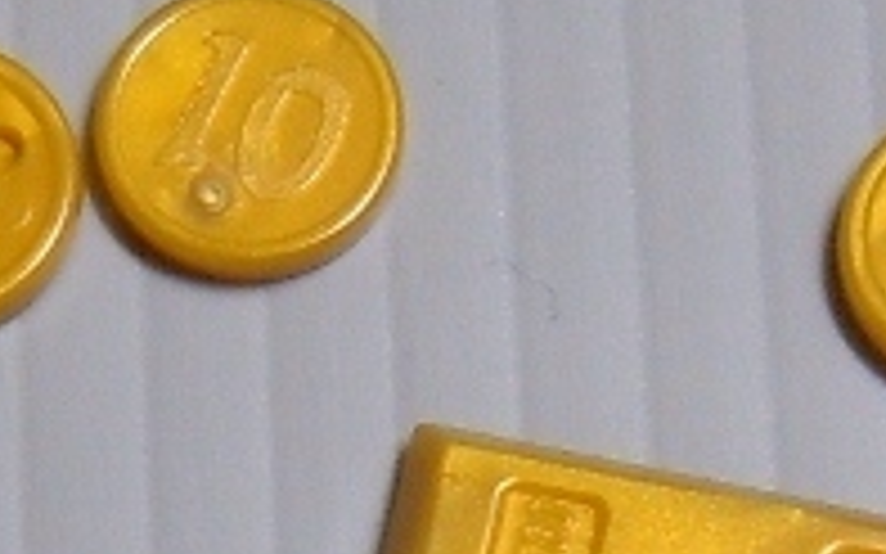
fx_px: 4611
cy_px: 189
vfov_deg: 6.9
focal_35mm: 191
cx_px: 148
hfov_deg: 10.9
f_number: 3.9
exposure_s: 1/30
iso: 200
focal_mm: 9.3
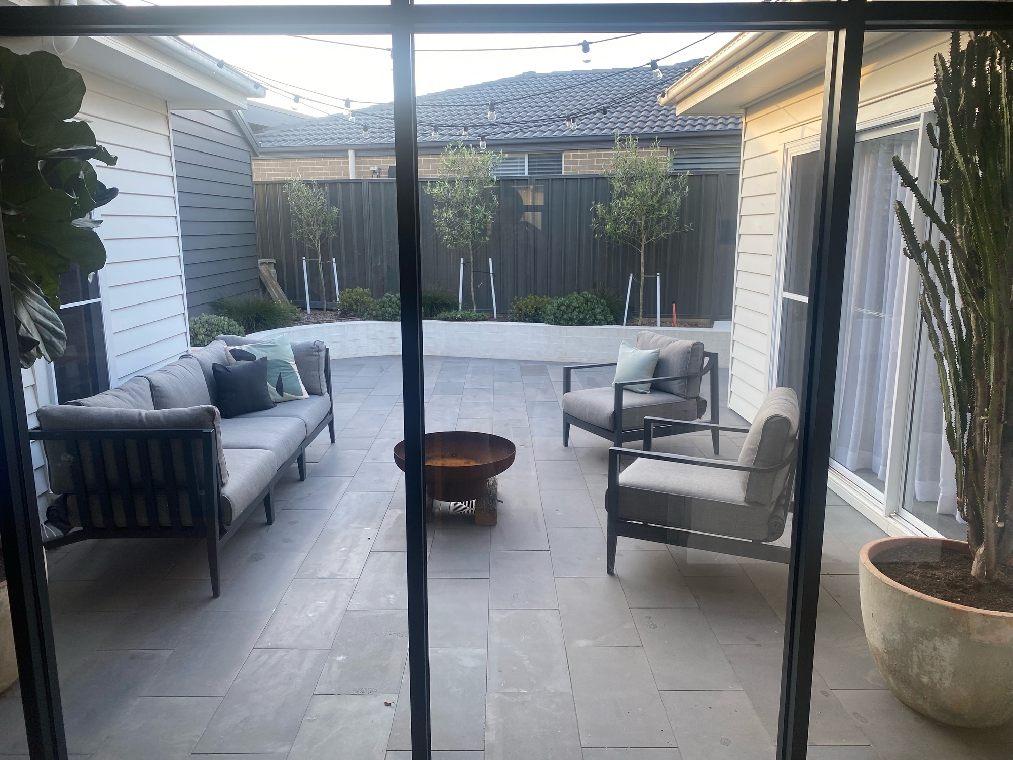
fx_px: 761
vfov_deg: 53.1
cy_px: 380
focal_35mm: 26
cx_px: 506
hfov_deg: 67.3
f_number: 1.8
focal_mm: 4.25
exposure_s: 1/122
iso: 50
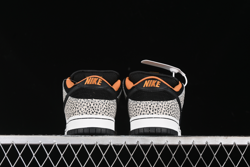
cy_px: 84
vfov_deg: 18.2
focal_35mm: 75
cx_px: 125
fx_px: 521
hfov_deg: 27.0
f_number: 6.3
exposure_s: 1/60
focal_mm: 50
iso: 160
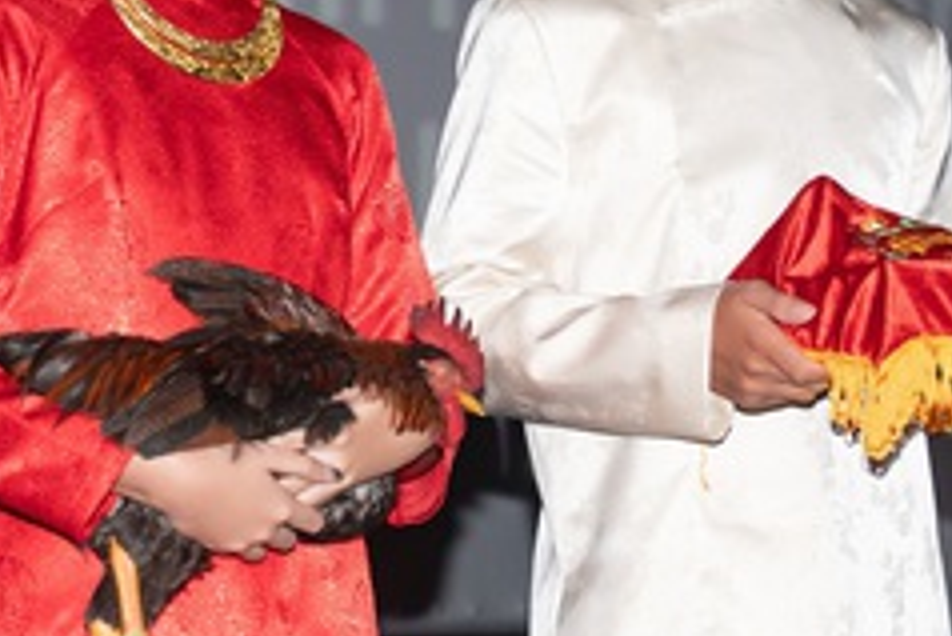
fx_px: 5133
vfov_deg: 7.1
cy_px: 164
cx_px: 660
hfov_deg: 10.6
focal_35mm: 194
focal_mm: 70
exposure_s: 1/125
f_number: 4
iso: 1250
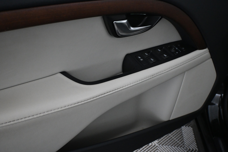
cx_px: 114
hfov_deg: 60.7
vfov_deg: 42.6
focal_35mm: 31
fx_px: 195
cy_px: 76
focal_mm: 20.5
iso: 3200
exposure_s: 1/100
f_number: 3.8
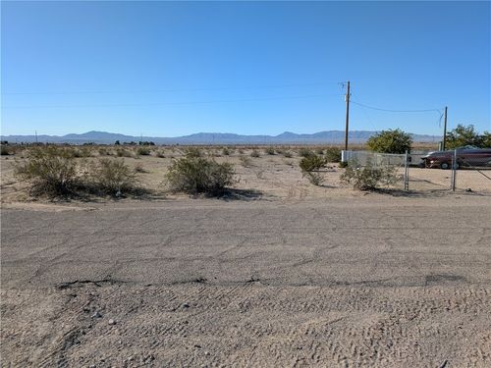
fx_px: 355
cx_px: 246
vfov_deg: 54.9
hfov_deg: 69.4
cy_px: 184
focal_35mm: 25
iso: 49
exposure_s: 1/2222
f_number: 1.89
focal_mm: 5.43
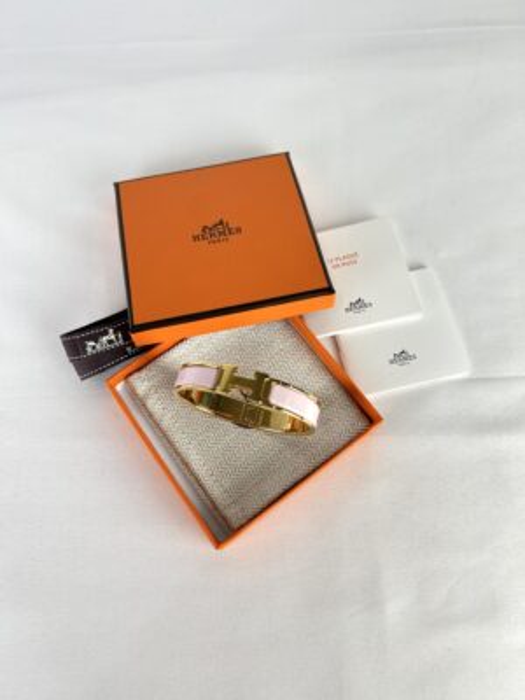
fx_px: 526
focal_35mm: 26
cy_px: 350
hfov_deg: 53.1
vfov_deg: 67.3
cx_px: 262
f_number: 1.5
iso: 50
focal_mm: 5.7
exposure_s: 1/100
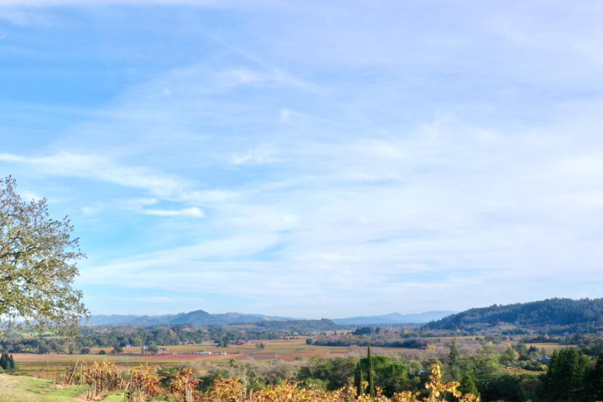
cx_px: 109
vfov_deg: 28.6
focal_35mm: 46
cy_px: 322
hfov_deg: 40.7
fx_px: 771
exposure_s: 1/200
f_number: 6.3
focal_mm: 10.26
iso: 100
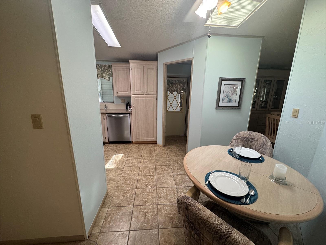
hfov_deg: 102.1
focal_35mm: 14
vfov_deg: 85.7
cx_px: 163
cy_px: 122
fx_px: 132
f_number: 2.2
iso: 200
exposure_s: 1/120
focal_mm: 2.22
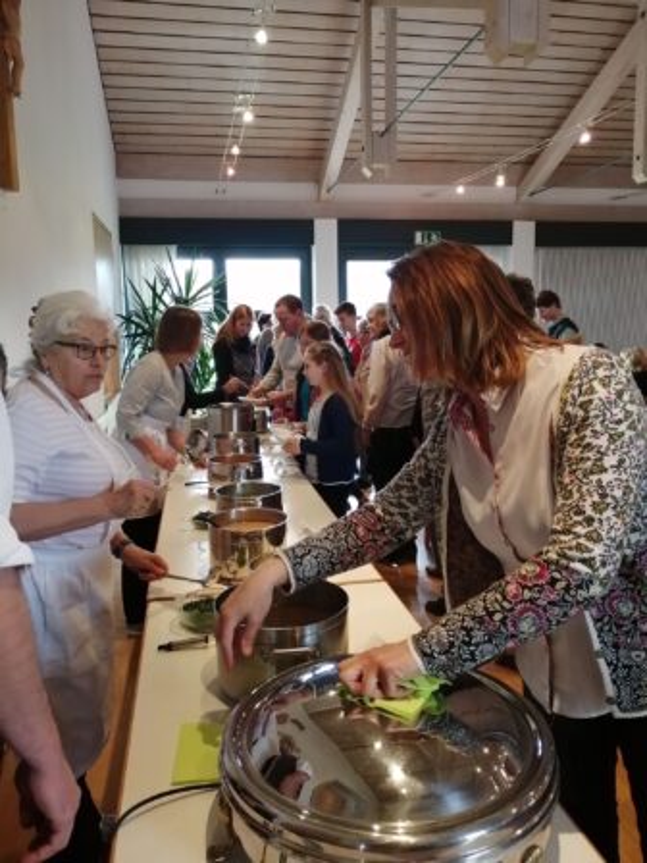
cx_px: 324
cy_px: 432
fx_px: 648
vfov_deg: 67.3
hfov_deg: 53.1
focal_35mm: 26
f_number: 1.8
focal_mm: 3.62
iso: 200
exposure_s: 1/50
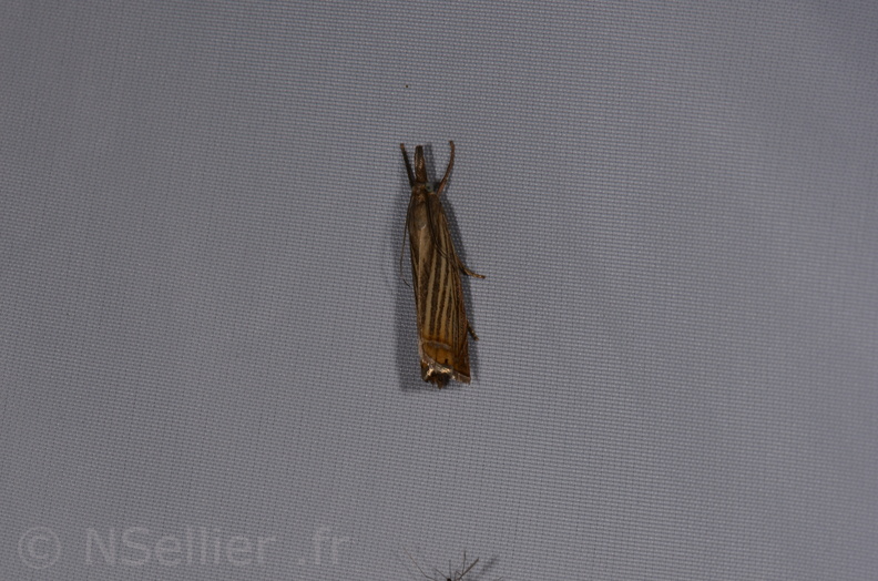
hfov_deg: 16.1
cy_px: 290
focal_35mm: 128
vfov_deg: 10.7
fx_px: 3102
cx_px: 439
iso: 100
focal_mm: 85
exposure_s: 1/60
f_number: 22
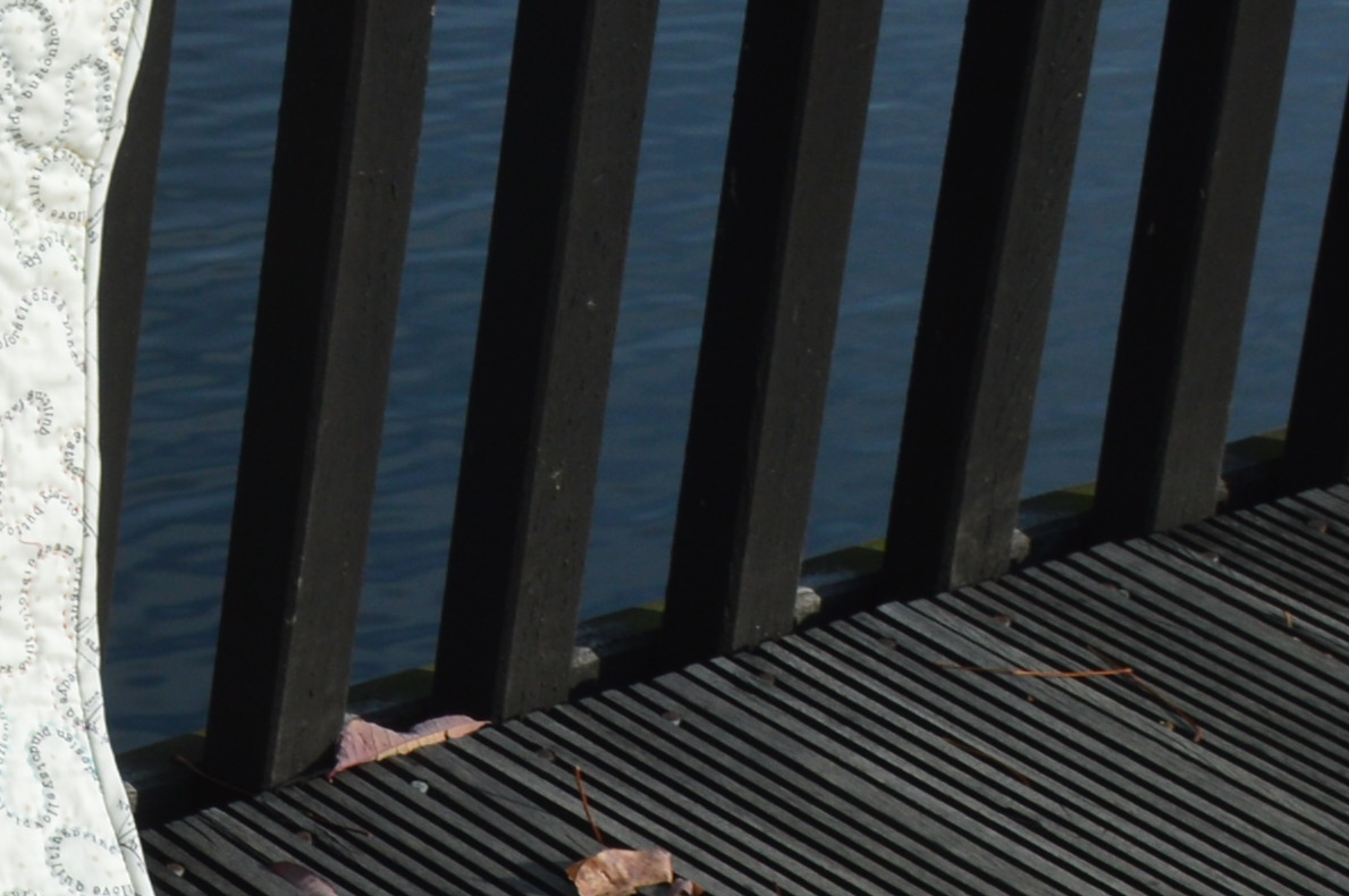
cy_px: 126
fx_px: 6251
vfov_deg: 8.2
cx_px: -1026
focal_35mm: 167
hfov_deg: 11.5
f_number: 9
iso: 100
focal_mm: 22
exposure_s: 1/320
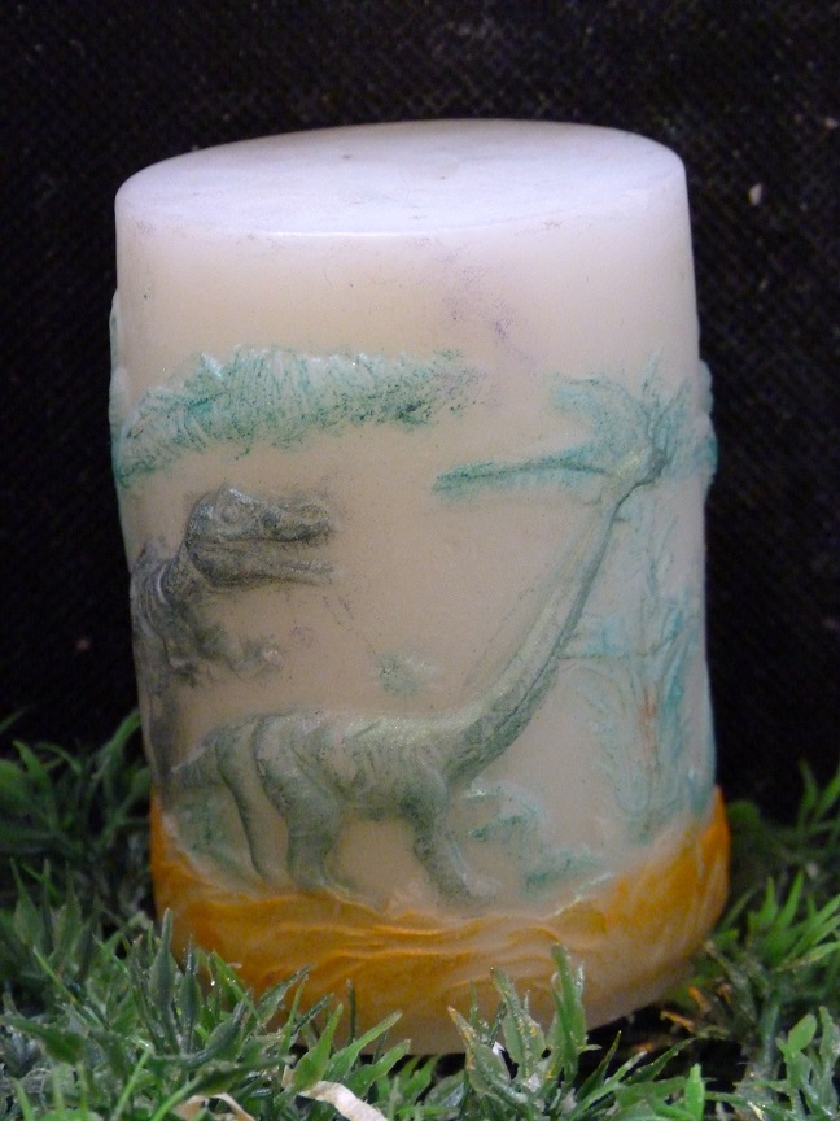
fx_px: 4077
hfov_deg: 11.8
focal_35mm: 126
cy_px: 560
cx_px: 420
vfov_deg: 15.6
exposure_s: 1/13
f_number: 3.6
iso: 800
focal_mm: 22.7
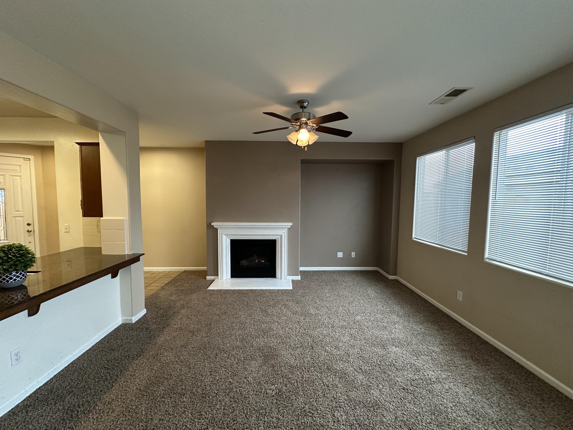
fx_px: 232
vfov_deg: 85.7
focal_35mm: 14
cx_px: 286
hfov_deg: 102.1
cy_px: 215
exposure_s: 1/60
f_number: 2.2
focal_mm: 2.22
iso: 320
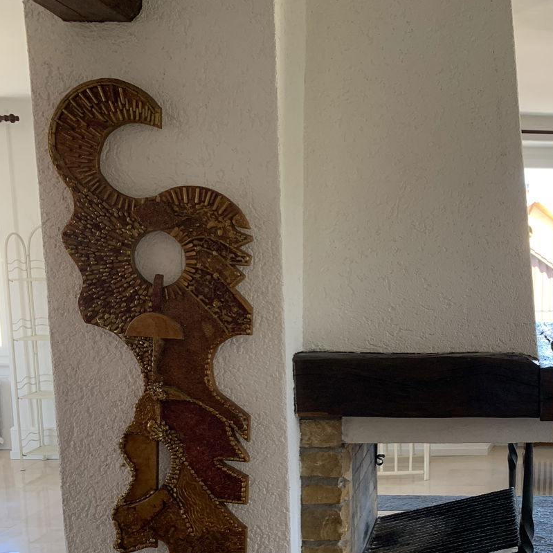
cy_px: 380
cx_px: 541
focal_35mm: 46
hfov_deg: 33.9
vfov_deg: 36.3
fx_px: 831
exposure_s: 1/121
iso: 100
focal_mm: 4.25
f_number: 1.8
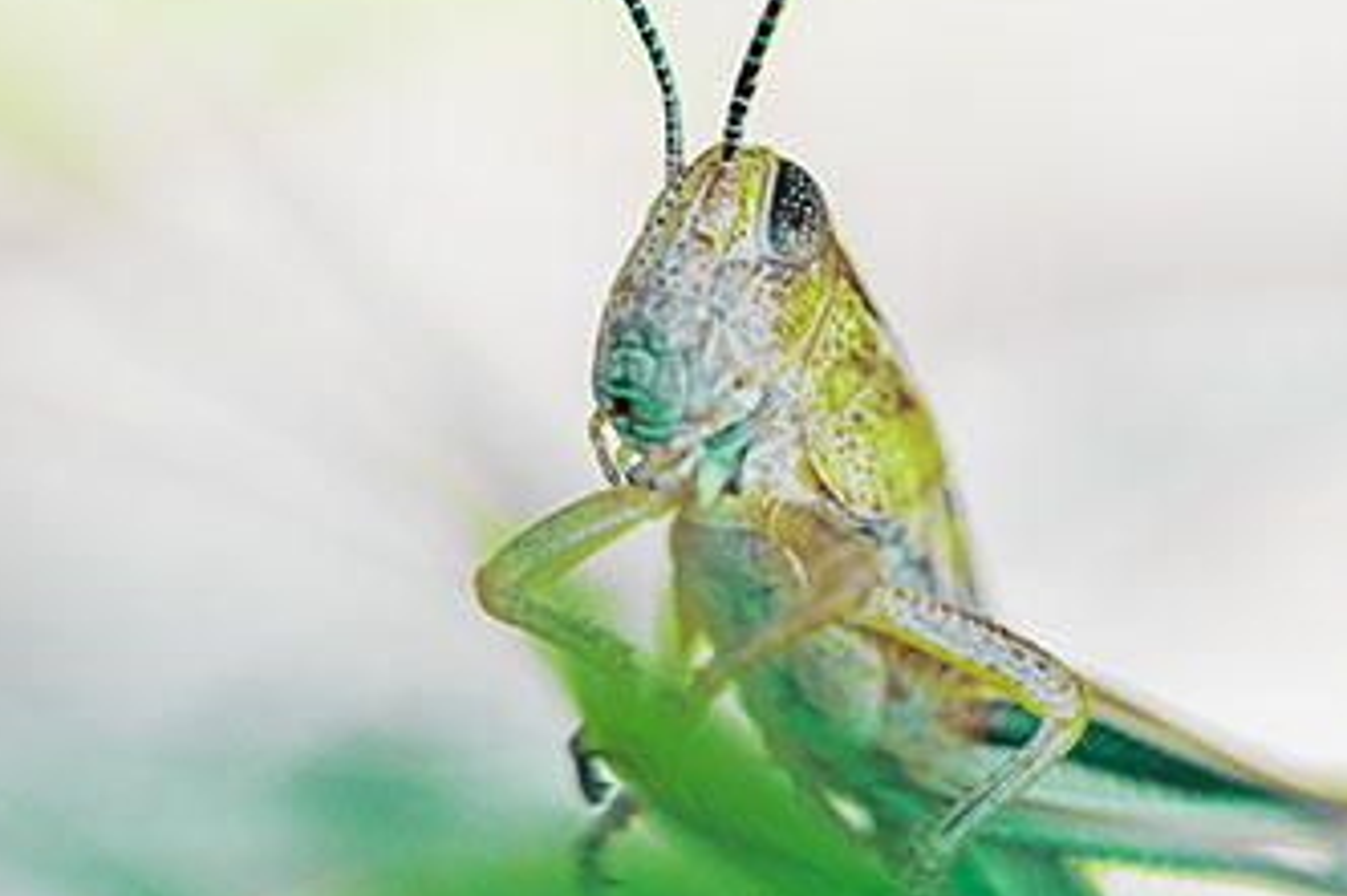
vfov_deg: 4.3
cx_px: 722
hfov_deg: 6.5
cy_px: 420
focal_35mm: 316
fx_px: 11817
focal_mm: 210
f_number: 8.5
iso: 800
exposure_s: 1/1250
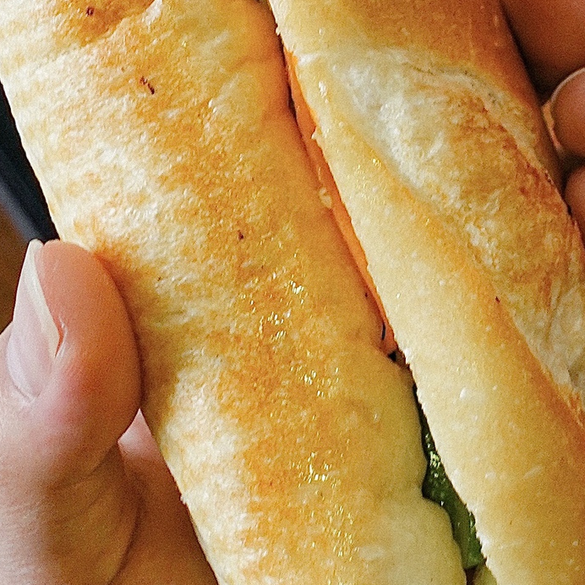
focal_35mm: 199
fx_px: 3805
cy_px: -63
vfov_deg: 8.7
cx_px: 536
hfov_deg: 8.8
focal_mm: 20.14
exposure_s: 1/60
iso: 250
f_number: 2.8
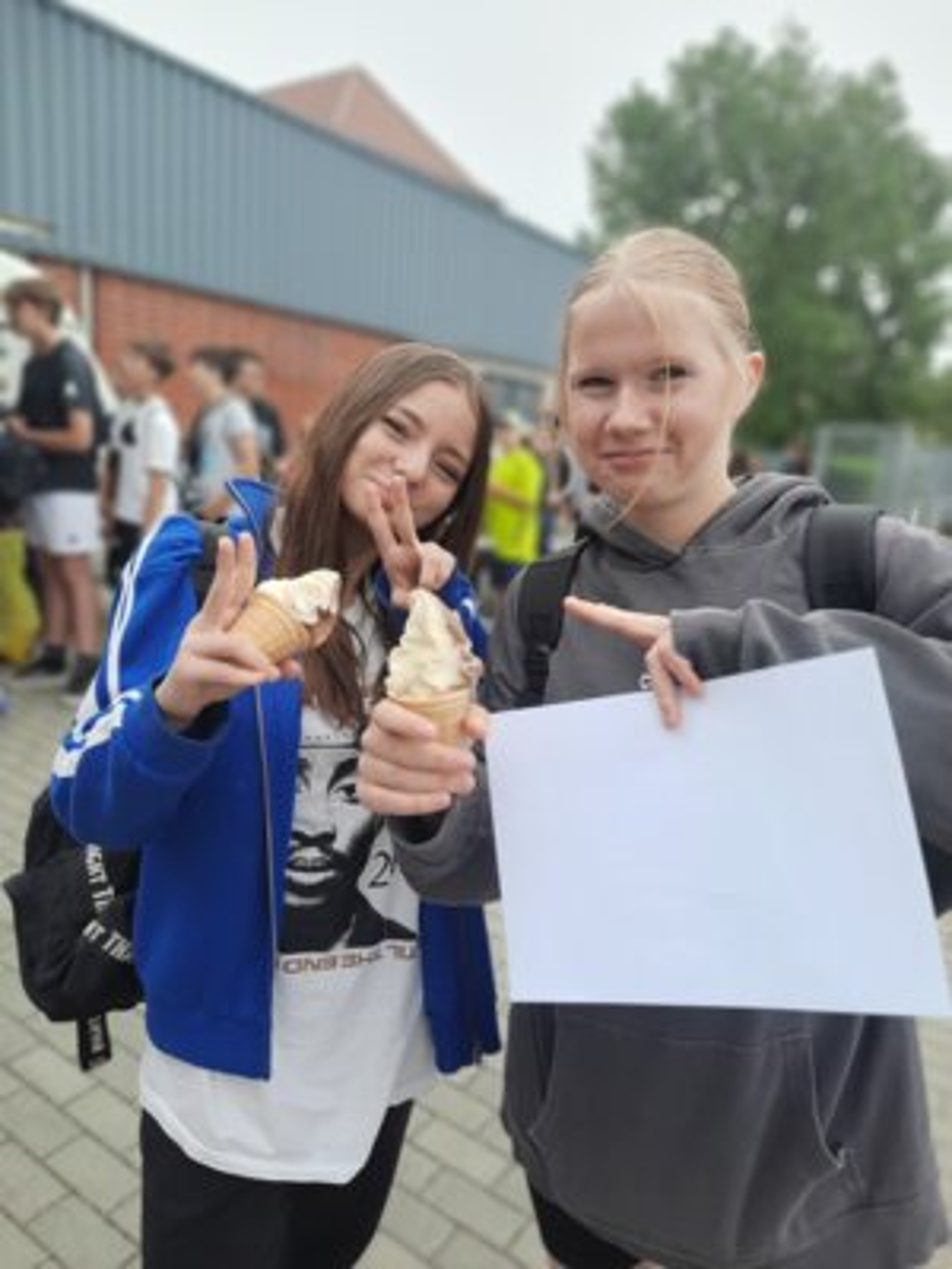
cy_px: 634
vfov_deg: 69.4
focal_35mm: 25
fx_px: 917
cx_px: 476
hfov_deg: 54.9
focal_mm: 4.6
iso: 32
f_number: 2
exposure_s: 1/428
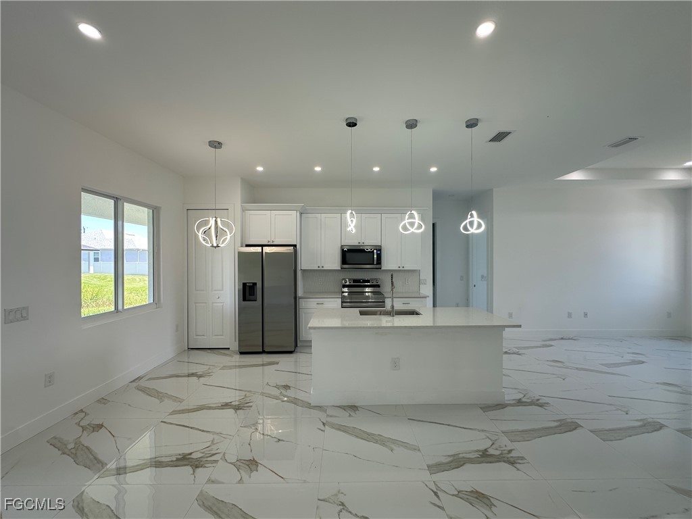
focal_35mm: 14
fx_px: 280
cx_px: 346
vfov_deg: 85.7
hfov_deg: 102.1
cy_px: 260
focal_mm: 2.22
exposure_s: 1/99
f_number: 2.2
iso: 40
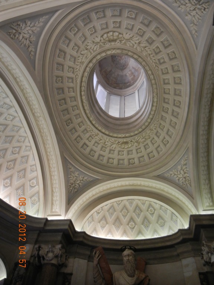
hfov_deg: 46.8
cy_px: 142
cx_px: 107
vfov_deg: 60.0
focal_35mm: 30
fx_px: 247
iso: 400
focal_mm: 5.4
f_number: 3.5
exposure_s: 1/32
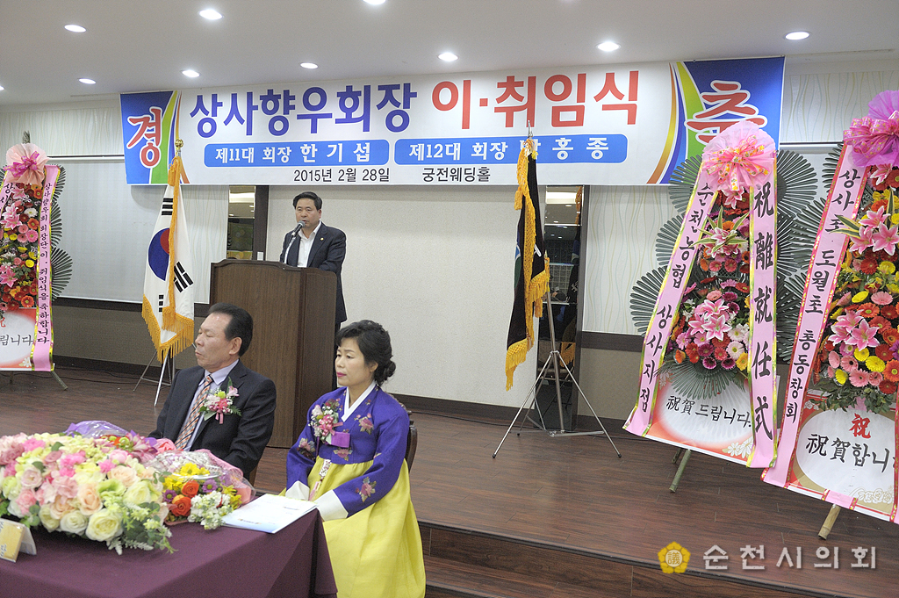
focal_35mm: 31
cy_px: 299
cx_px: 450
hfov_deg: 60.3
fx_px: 773
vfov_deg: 42.3
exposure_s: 1/125
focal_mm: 31
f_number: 5
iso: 1600
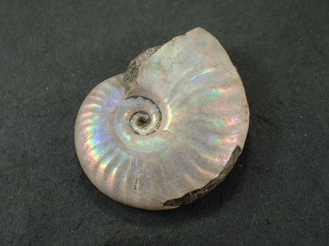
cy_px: 123
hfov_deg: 43.9
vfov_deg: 33.6
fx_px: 409
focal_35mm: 43
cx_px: 164
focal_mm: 7.86
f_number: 2.9
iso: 100
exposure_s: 1/200
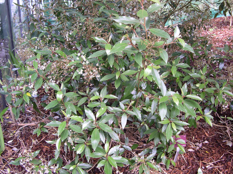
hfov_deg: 49.0
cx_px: 116
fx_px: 256
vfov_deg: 37.7
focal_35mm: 38
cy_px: 87
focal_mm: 8
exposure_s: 1/62
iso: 100
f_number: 2.8
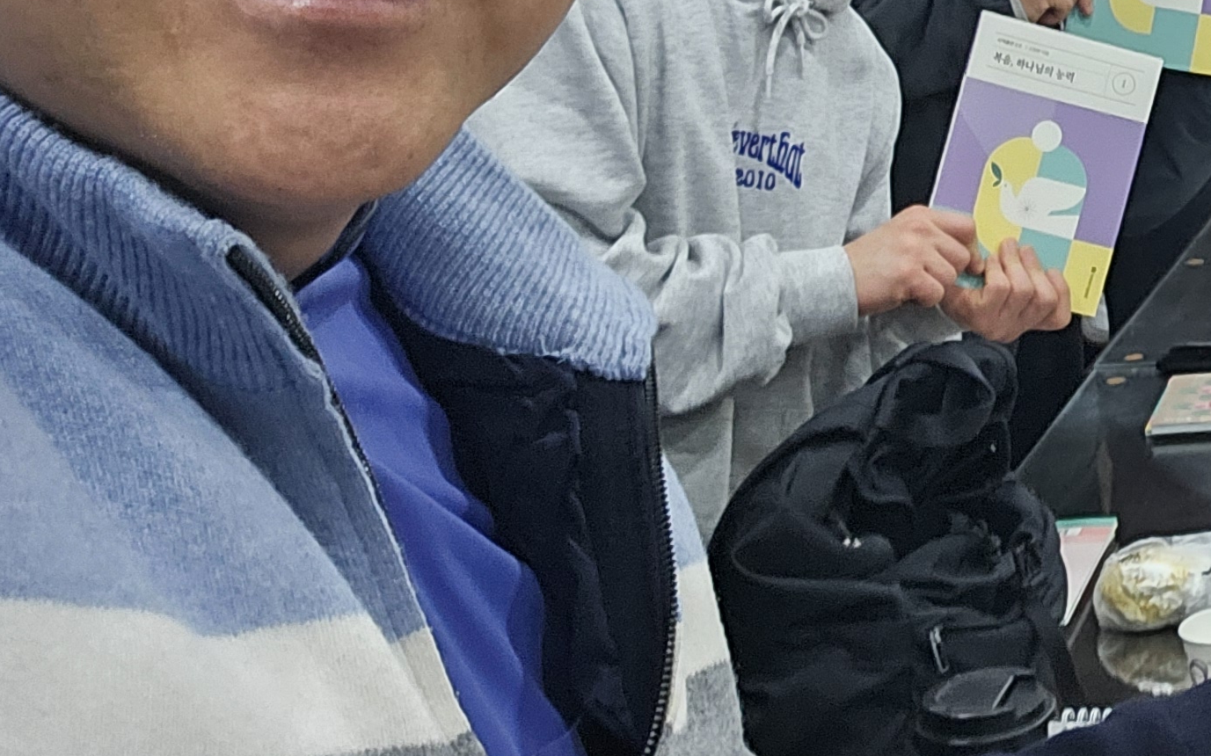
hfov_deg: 23.6
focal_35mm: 77
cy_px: -150
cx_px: 1588
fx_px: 2541
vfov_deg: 16.3
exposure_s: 1/60.2
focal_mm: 3.3
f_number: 2.2
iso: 200
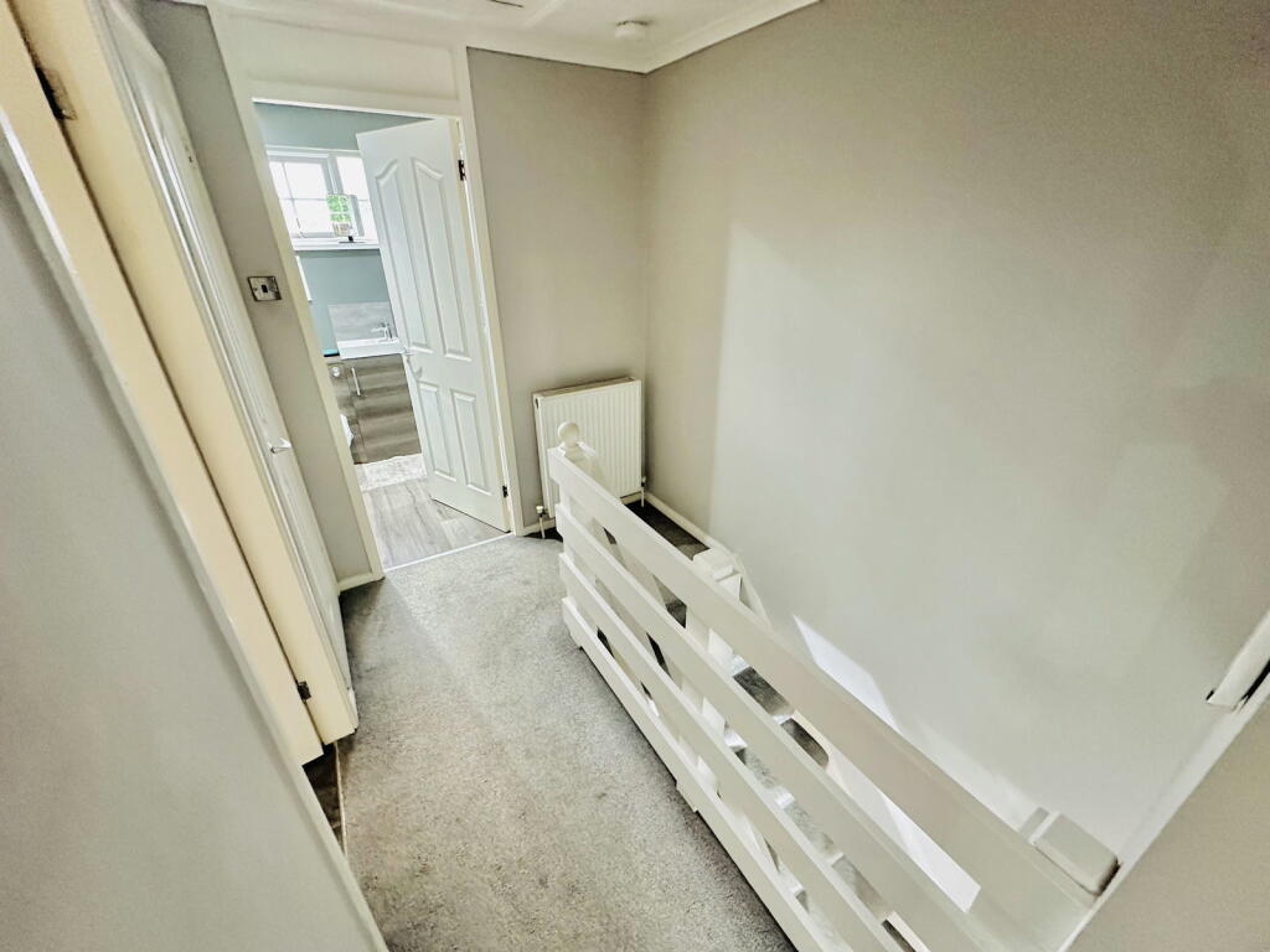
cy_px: 476
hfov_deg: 102.1
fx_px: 514
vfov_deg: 85.7
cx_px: 635
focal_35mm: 14
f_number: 2.2
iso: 500
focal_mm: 2.22
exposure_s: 1/50
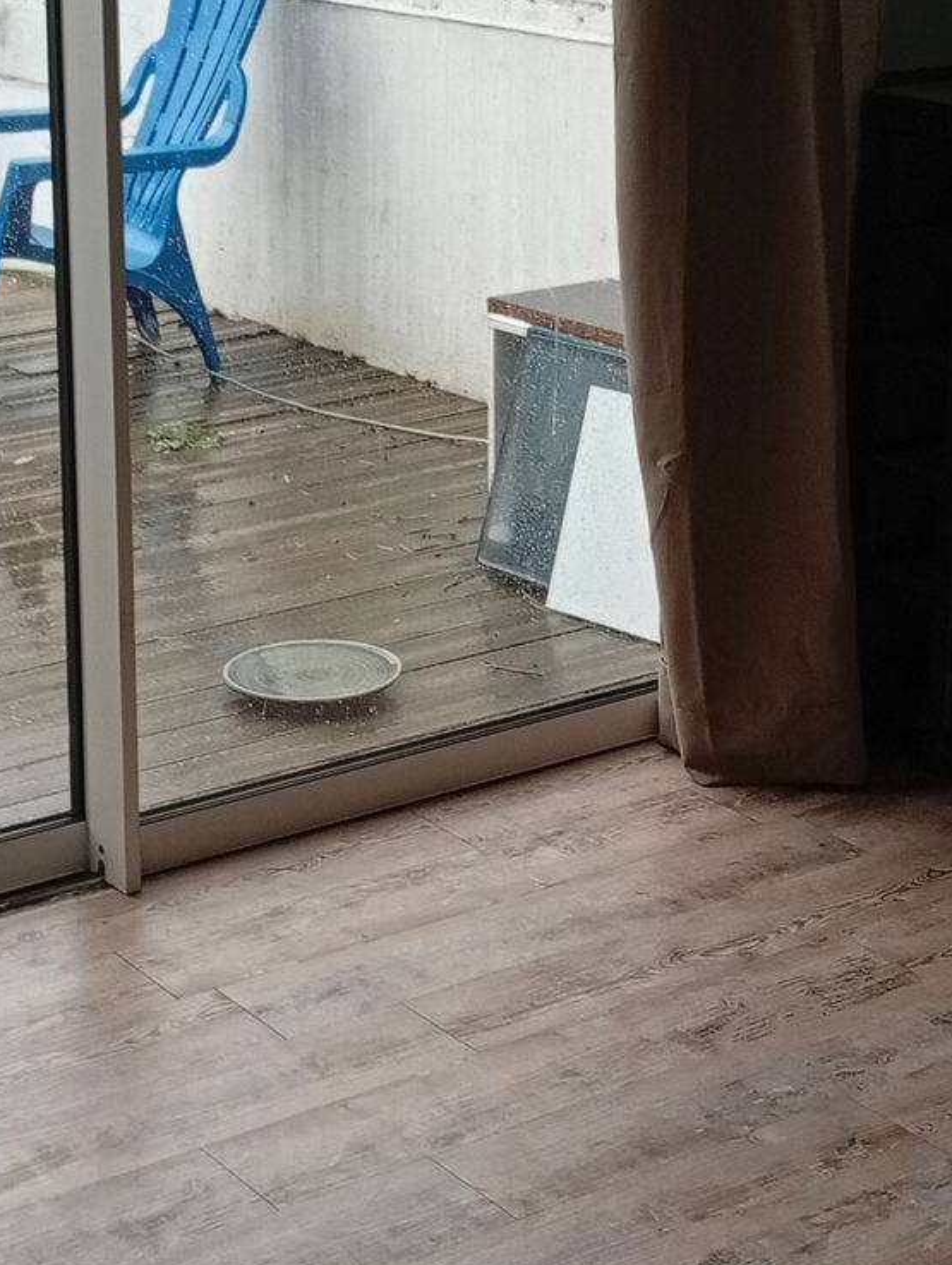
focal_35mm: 75
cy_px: 475
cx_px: 322
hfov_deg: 19.6
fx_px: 2743
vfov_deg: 25.9
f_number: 1.8
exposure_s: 1/50
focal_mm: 3.96
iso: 197
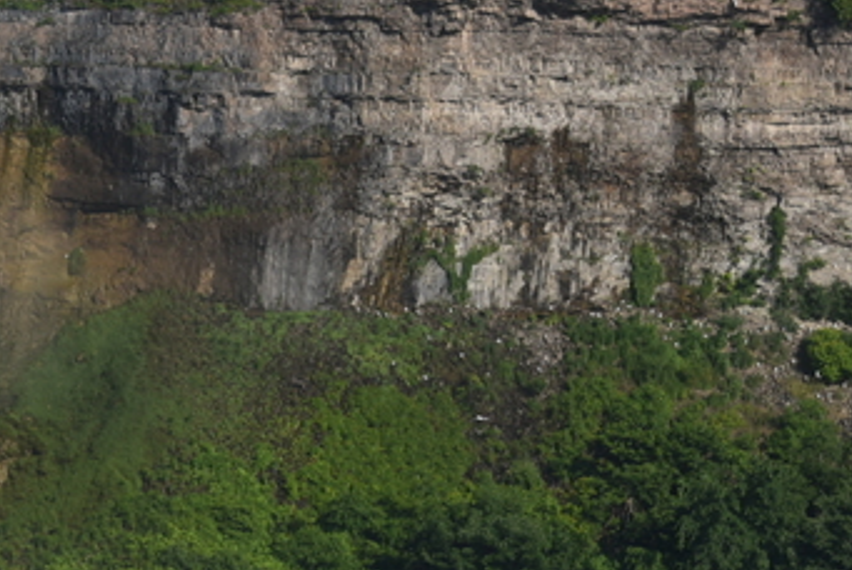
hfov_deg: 6.4
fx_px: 7556
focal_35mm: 319
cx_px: -442
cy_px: 525
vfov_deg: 4.3
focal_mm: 85
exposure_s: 1/320
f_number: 9
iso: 100
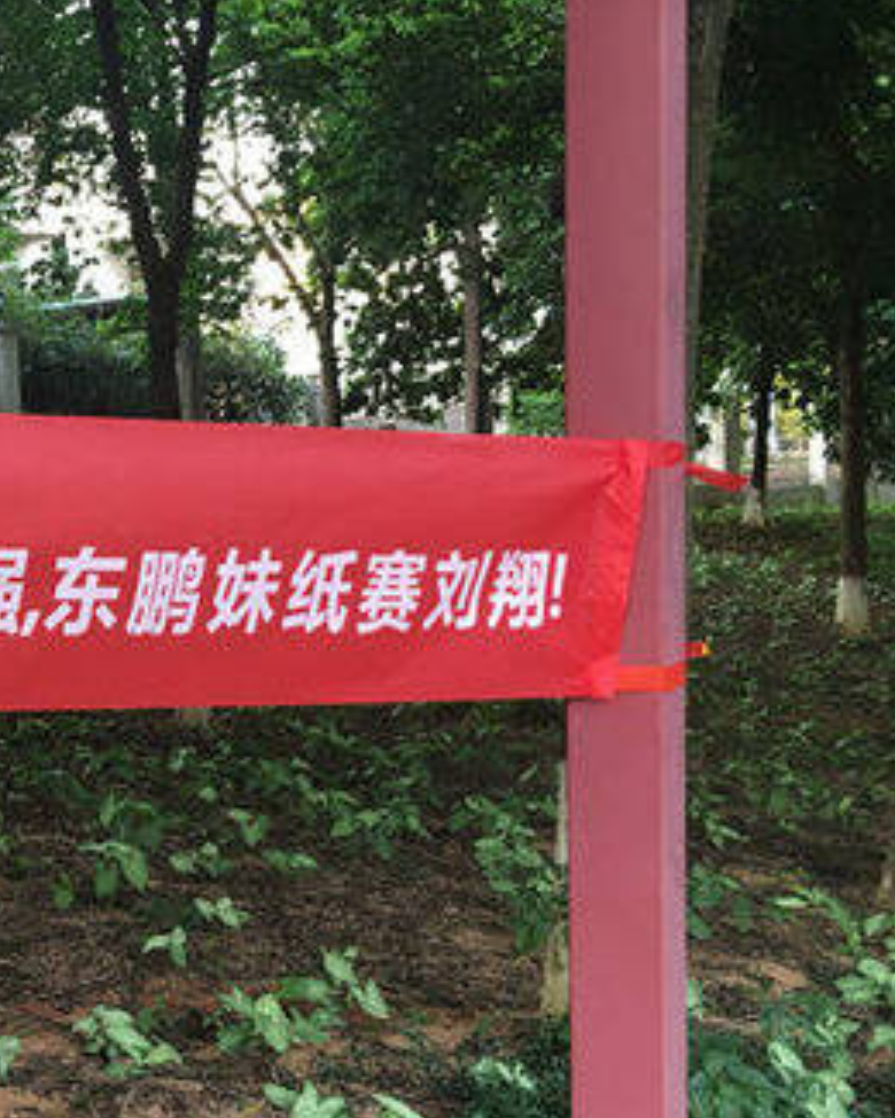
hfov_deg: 26.3
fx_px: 1755
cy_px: 609
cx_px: -95
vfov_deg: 35.3
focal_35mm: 53
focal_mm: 4.15
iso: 50
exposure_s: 1/33
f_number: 2.2
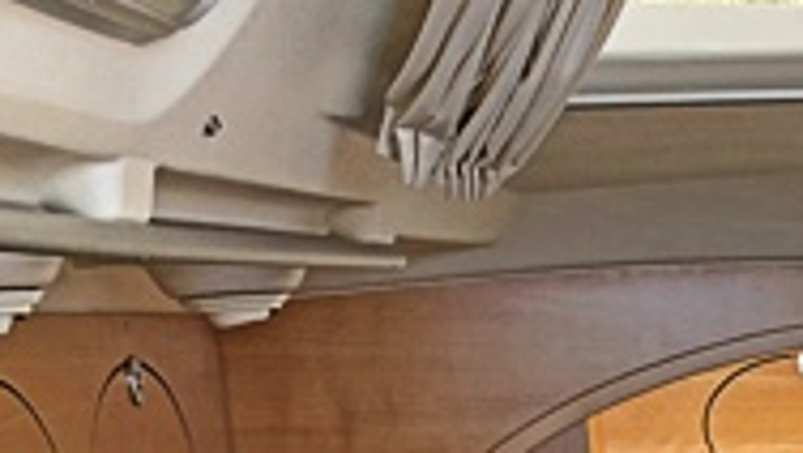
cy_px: 1047
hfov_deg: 16.8
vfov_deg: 10.0
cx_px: 1392
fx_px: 2301
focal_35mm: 108
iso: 25
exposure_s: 1/30
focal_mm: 4
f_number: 1.8
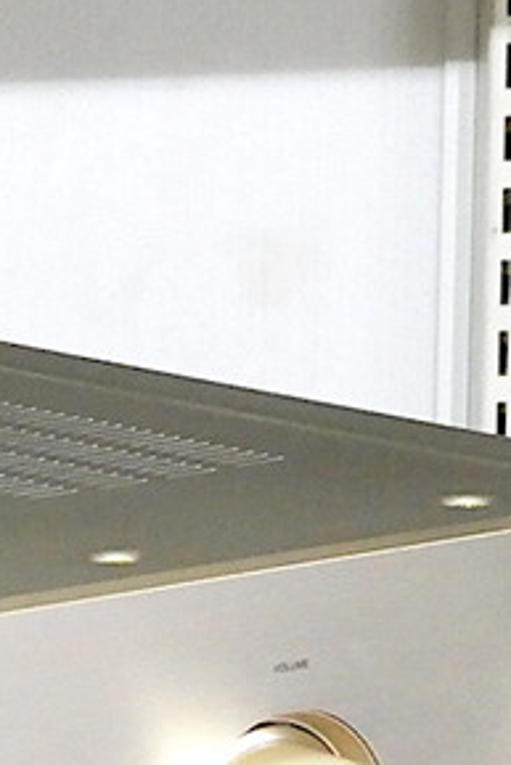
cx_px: -304
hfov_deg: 4.0
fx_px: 7187
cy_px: 813
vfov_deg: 6.1
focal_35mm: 338
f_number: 6.3
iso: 1600
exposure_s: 1/20
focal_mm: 17.5
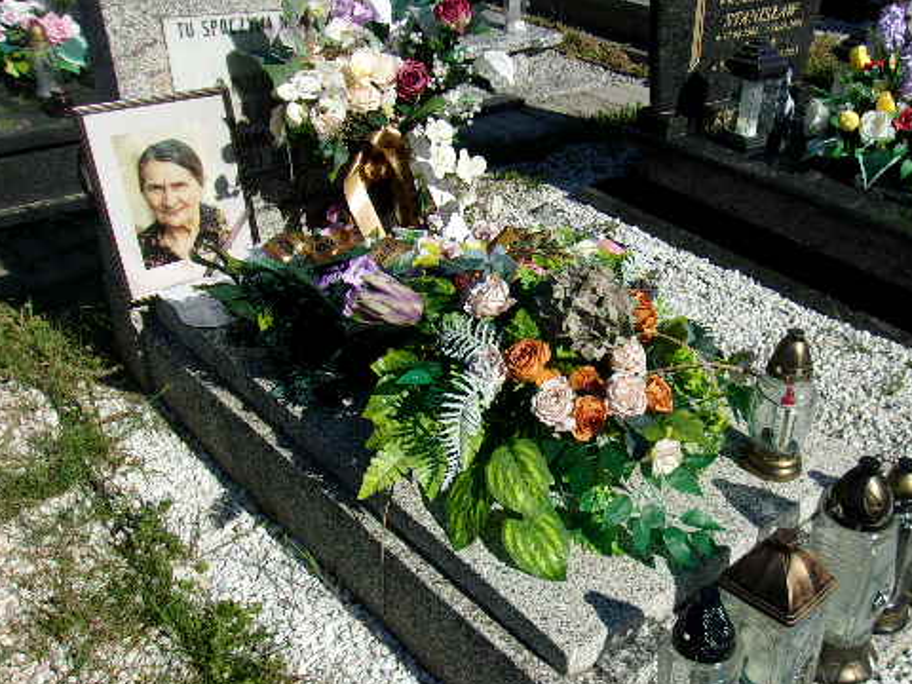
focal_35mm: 36
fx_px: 948
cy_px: 361
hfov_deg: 50.9
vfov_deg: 39.6
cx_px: 566
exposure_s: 1/160
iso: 80
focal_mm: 4.9
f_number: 10.4
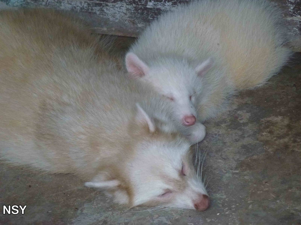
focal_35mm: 214
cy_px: 112
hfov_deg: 9.2
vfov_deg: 6.9
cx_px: 150
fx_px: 1861
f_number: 5.5
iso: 400
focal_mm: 38.3
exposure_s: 1/25
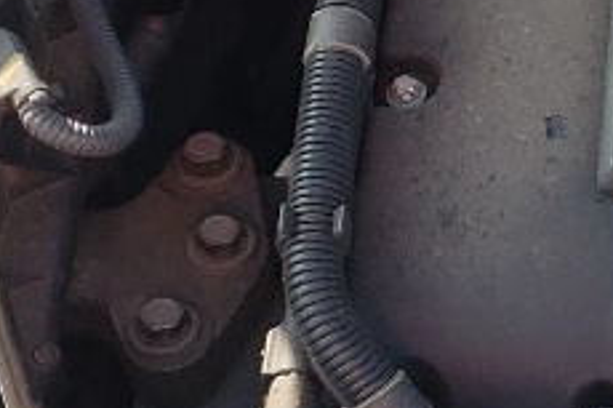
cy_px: -85
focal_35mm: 188
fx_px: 3199
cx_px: 1229
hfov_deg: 10.1
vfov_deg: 7.2
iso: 50
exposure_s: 1/400
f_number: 1.5
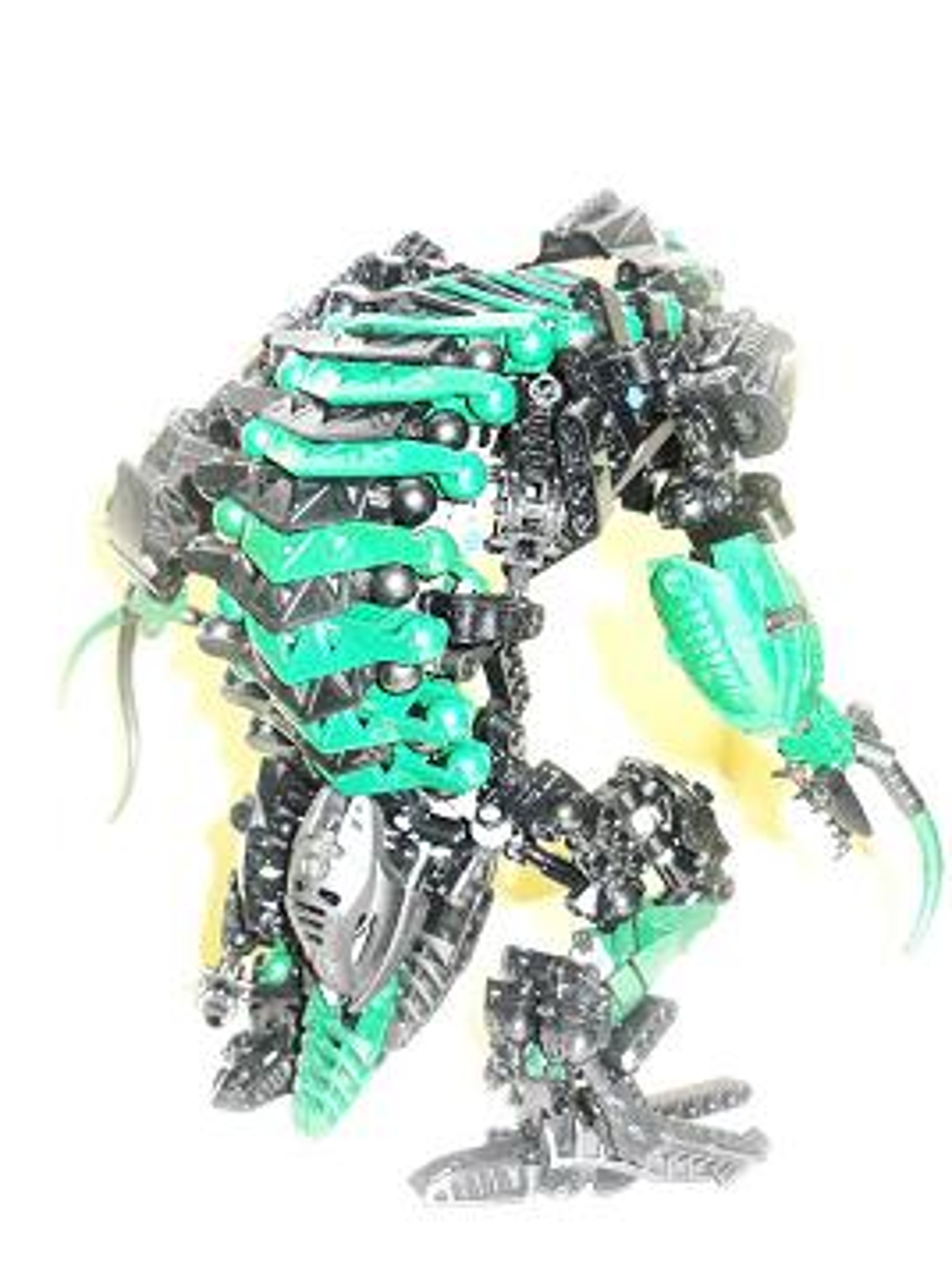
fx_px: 1278
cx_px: 476
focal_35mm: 35
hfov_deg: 40.9
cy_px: 630
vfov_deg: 52.5
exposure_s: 1/45
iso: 100
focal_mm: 6.2
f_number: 8.9
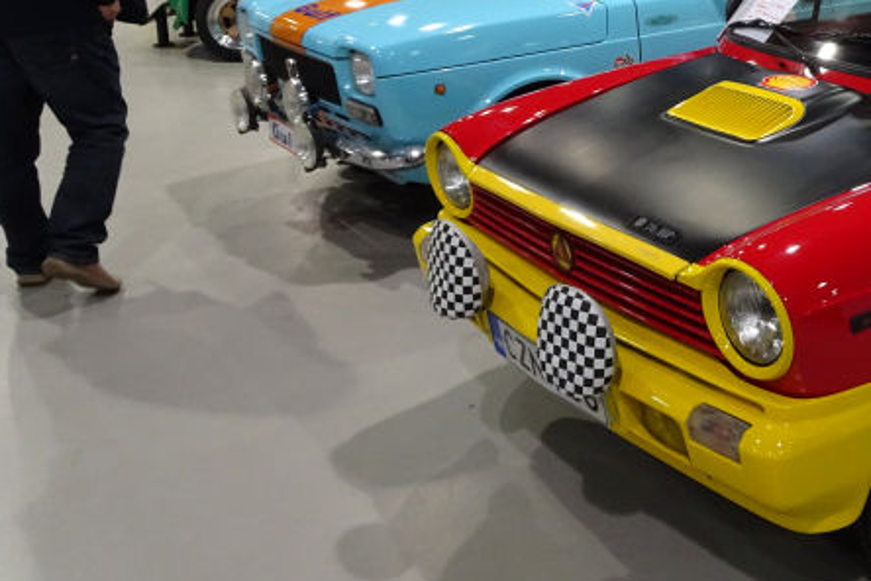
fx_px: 1089
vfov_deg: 28.6
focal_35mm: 45
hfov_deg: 40.7
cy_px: 51
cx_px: 761
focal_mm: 4.1
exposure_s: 1/30
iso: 400
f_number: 3.5
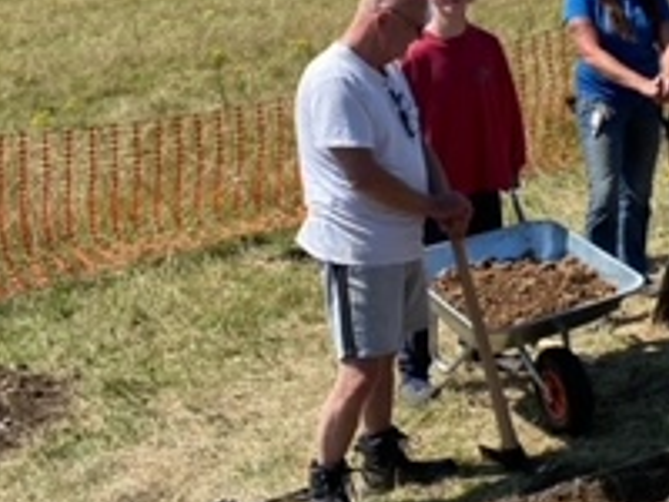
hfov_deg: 19.9
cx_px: 1047
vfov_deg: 17.3
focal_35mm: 83
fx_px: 1604
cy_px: -33
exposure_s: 1/2463
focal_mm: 4.25
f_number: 1.8
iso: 32
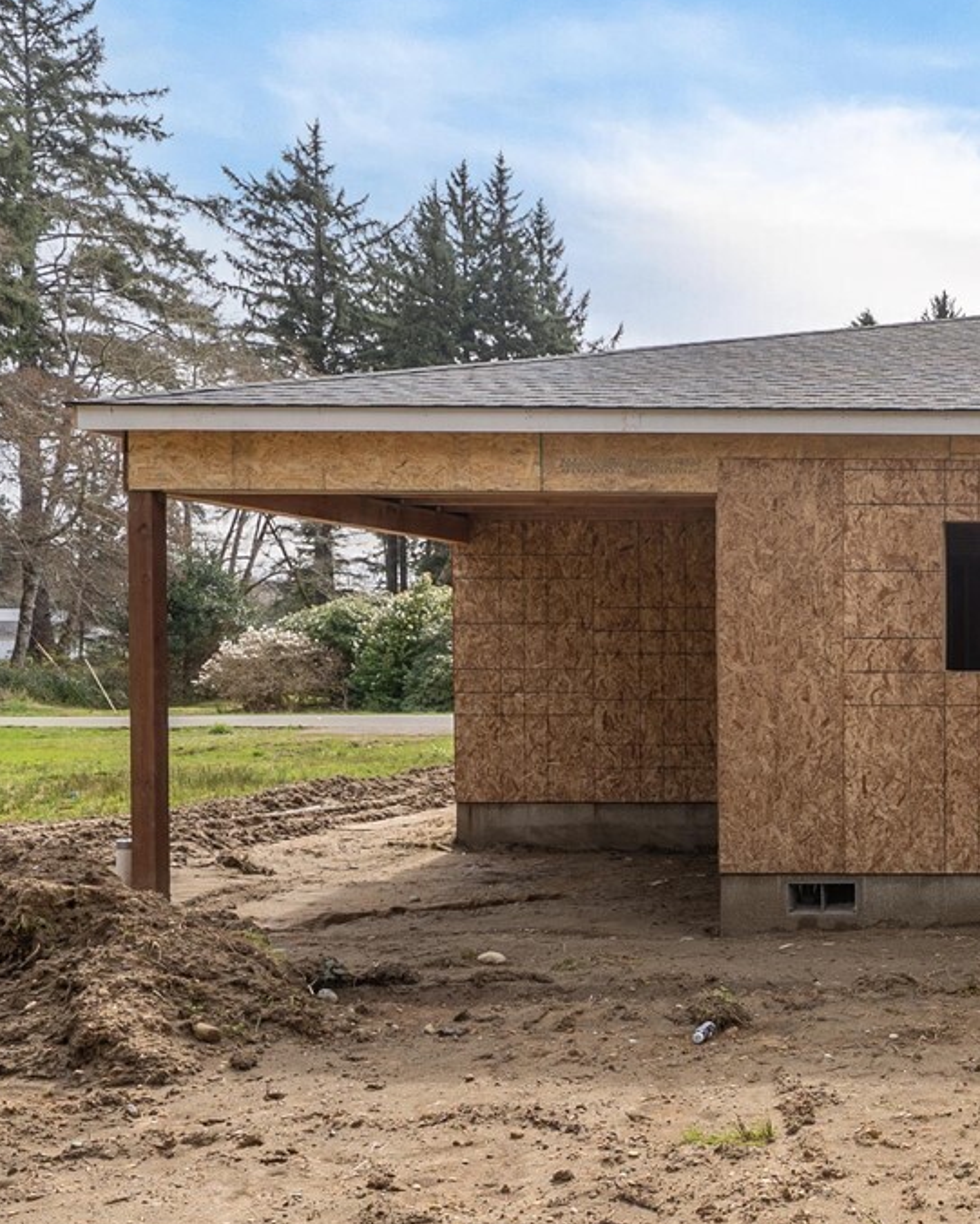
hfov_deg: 31.4
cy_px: 679
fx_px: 1450
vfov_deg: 45.7
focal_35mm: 40
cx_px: 1171
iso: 80
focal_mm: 17
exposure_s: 1/125
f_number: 7.1
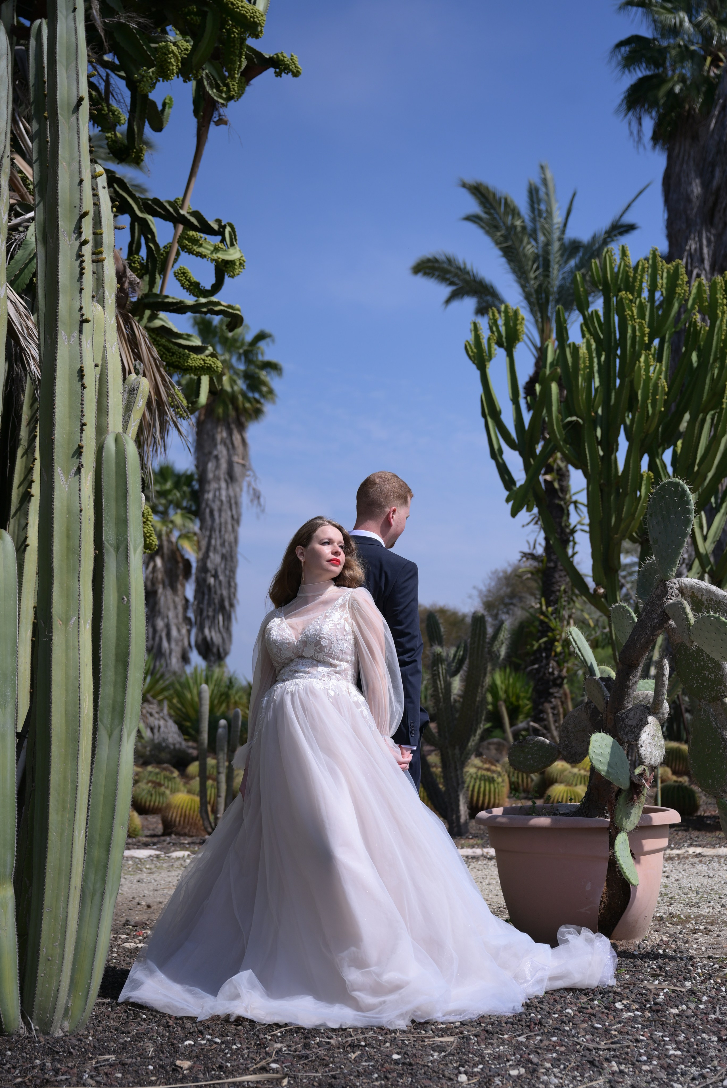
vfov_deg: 44.5
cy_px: 544
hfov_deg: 30.5
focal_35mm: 44
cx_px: 364
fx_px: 1331
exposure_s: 1/2500
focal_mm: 44
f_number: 3.5
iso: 100
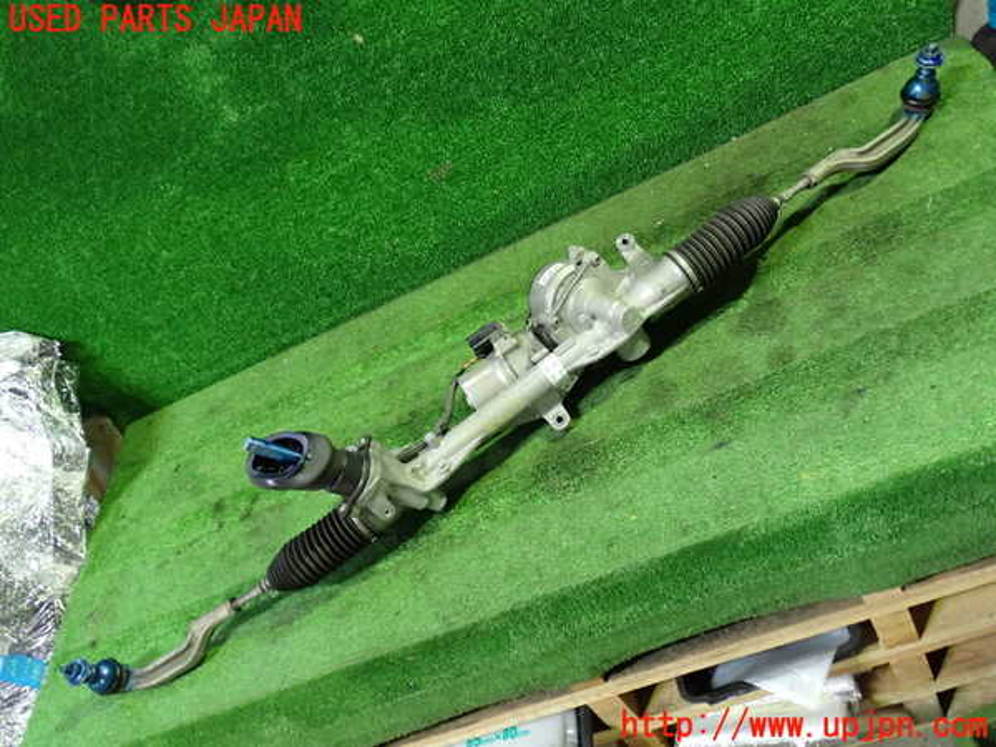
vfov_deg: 46.8
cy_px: 374
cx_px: 498
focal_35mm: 30
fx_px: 863
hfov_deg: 60.0
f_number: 2.3
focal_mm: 5.4
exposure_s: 1/30
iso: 640
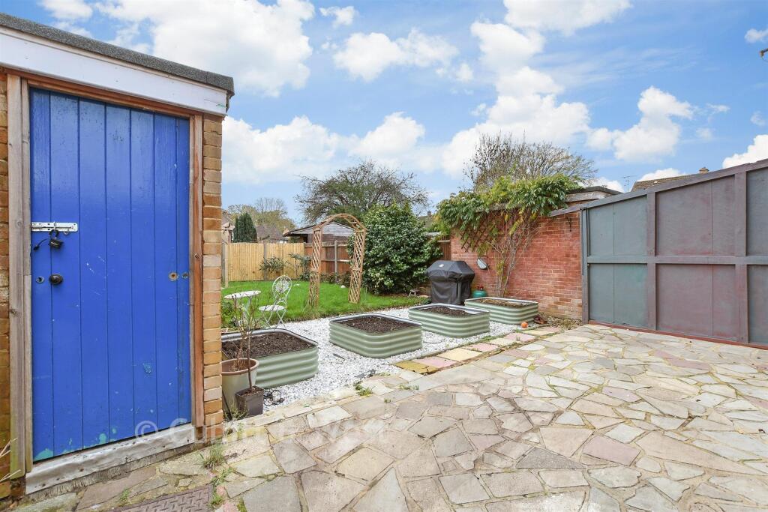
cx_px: 384
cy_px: 256
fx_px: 320
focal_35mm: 15
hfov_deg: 100.4
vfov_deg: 77.3
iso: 160
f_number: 8
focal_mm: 10
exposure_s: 1/8
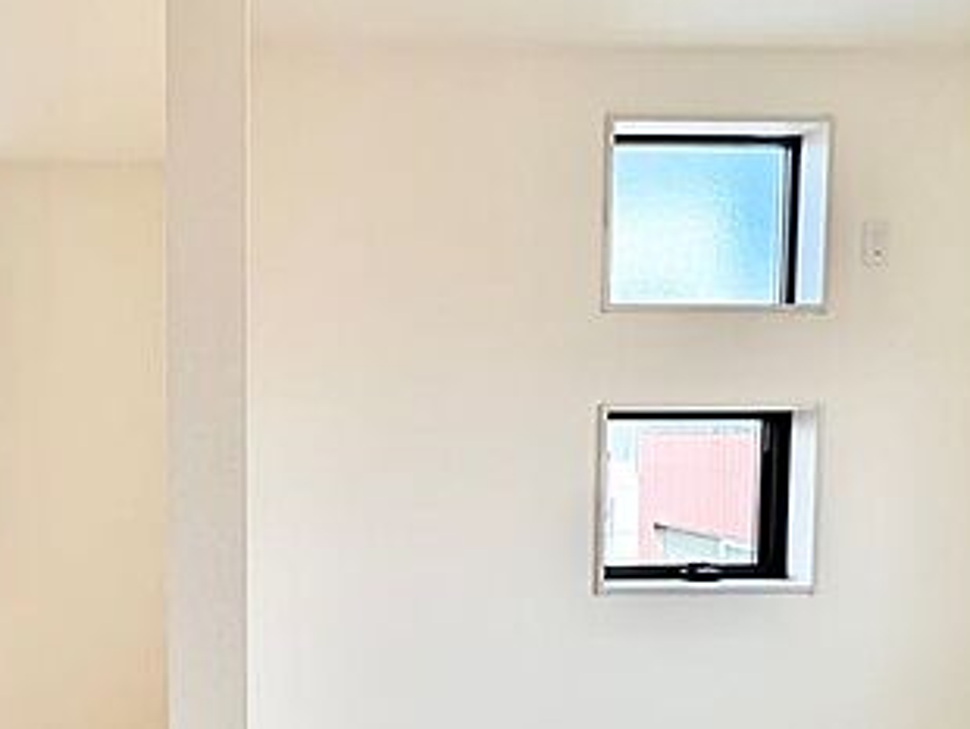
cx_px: 232
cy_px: 474
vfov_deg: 49.1
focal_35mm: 28
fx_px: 785
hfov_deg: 59.7
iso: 64
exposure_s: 1/195
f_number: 2.2
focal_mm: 2.22
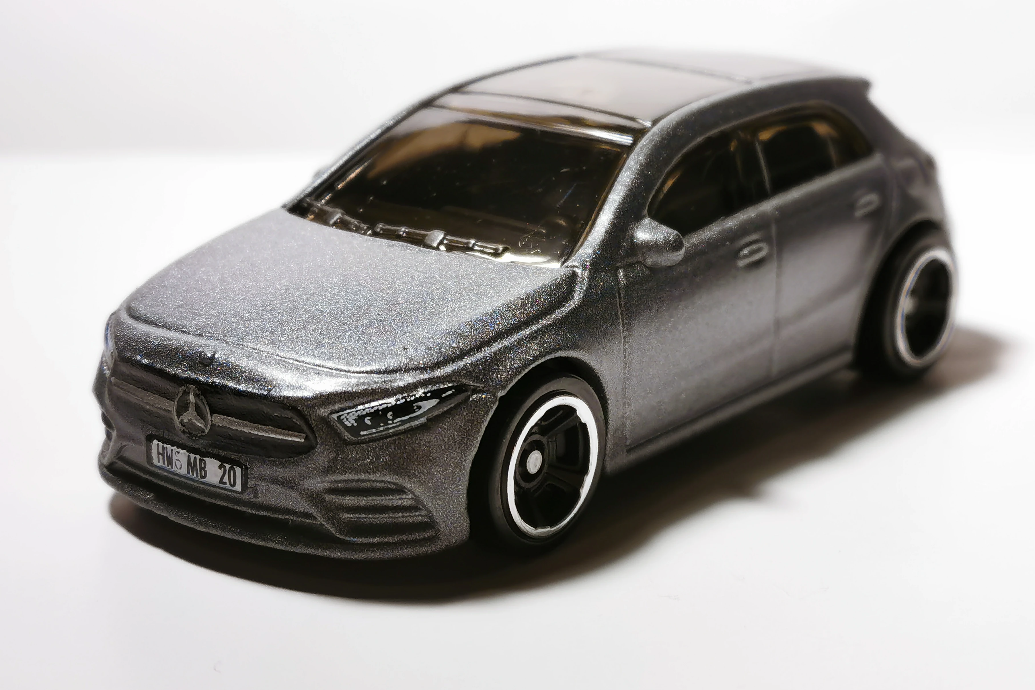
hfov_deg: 24.8
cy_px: 315
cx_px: 518
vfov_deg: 16.7
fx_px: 2357
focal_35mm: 82
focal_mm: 5.58
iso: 100
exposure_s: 1/100
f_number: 1.8
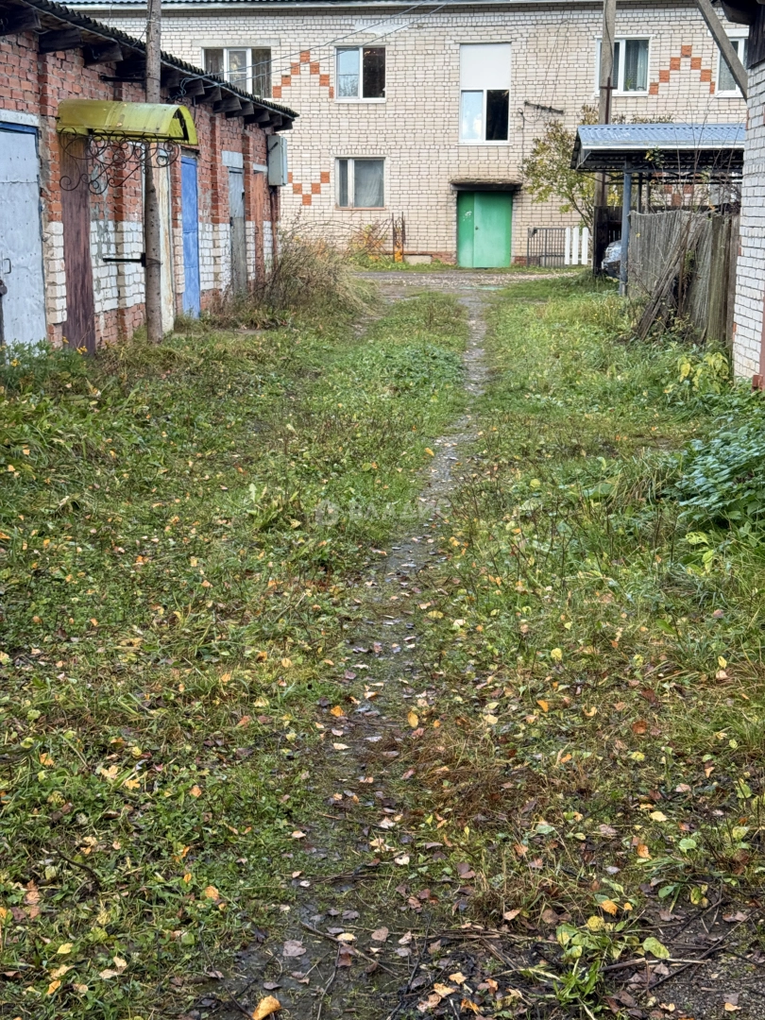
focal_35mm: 48
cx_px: 382
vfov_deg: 39.7
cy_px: 510
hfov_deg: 30.3
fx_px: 1414
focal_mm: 6.76
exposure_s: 1/126
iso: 50
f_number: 1.78
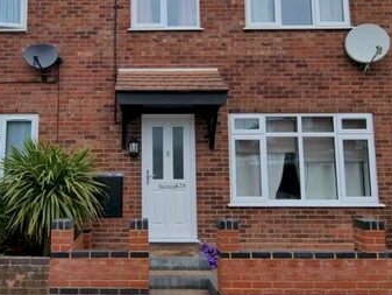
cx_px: 131
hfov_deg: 63.7
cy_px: 138
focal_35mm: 27
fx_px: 306
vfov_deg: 51.3
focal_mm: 2.2
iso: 50
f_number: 2.2
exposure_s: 1/760
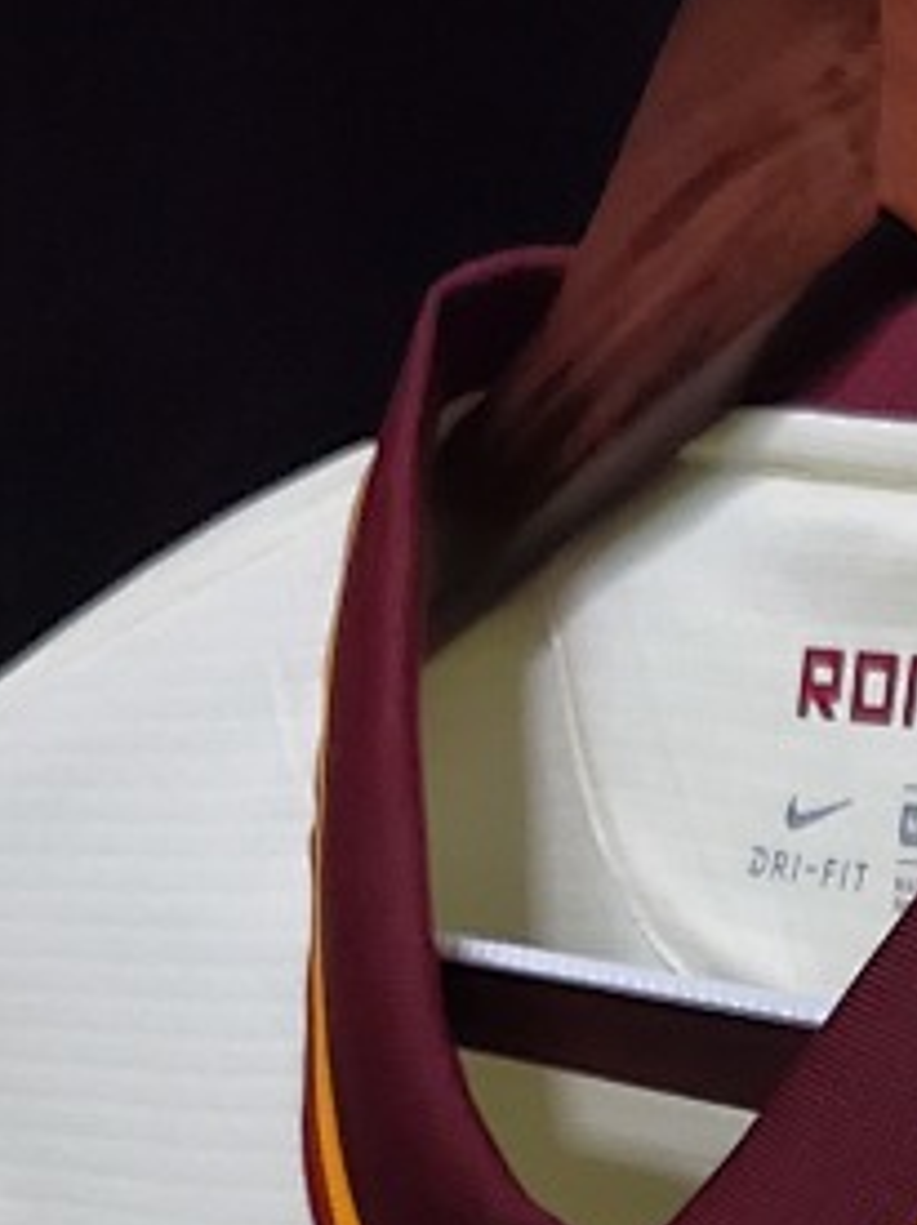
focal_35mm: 102
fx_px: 3606
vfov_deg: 17.5
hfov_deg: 13.8
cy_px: 1800
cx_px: 1295
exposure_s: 1/50
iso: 320
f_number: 1.5
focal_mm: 4.3
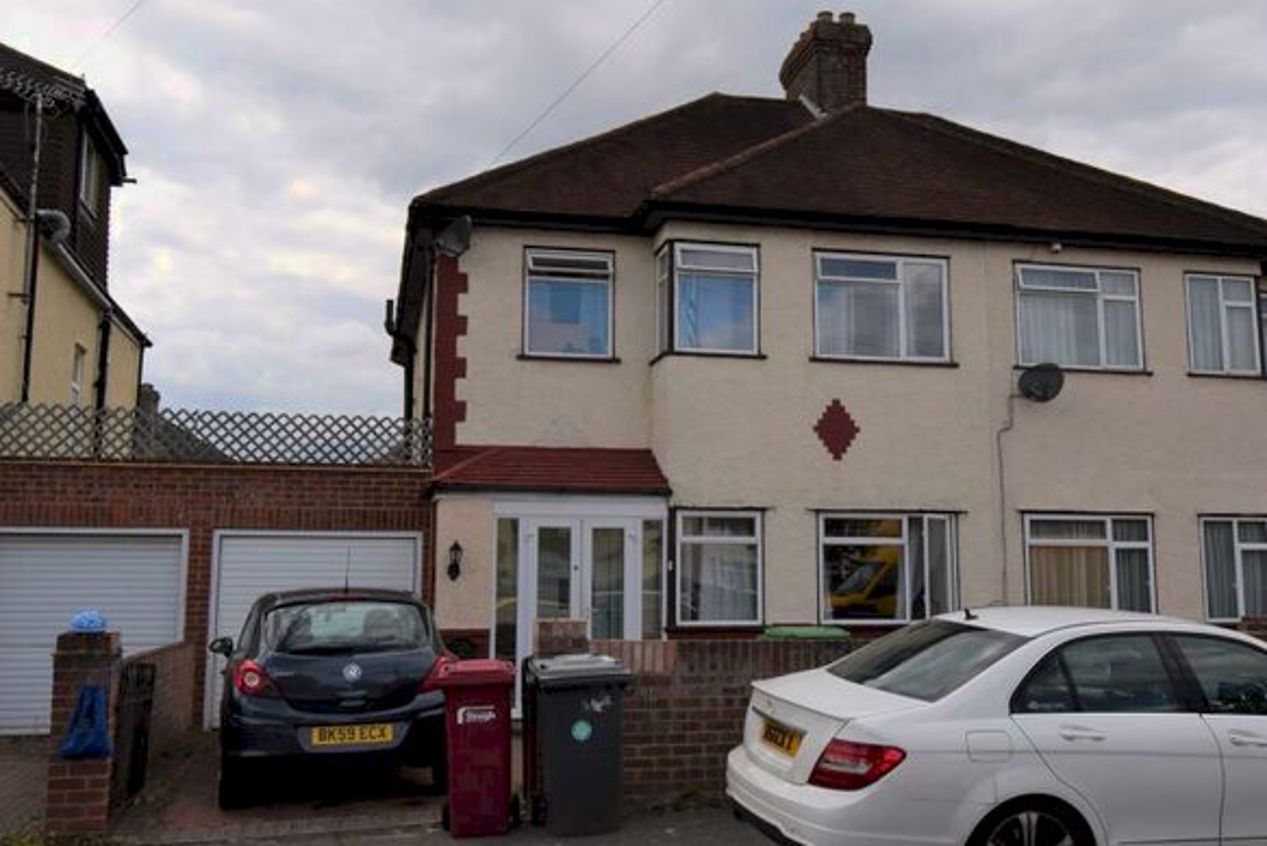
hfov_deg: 53.1
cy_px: 401
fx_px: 1267
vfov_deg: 36.9
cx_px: 672
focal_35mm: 36
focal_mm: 20
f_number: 10
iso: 100
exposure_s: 1/200
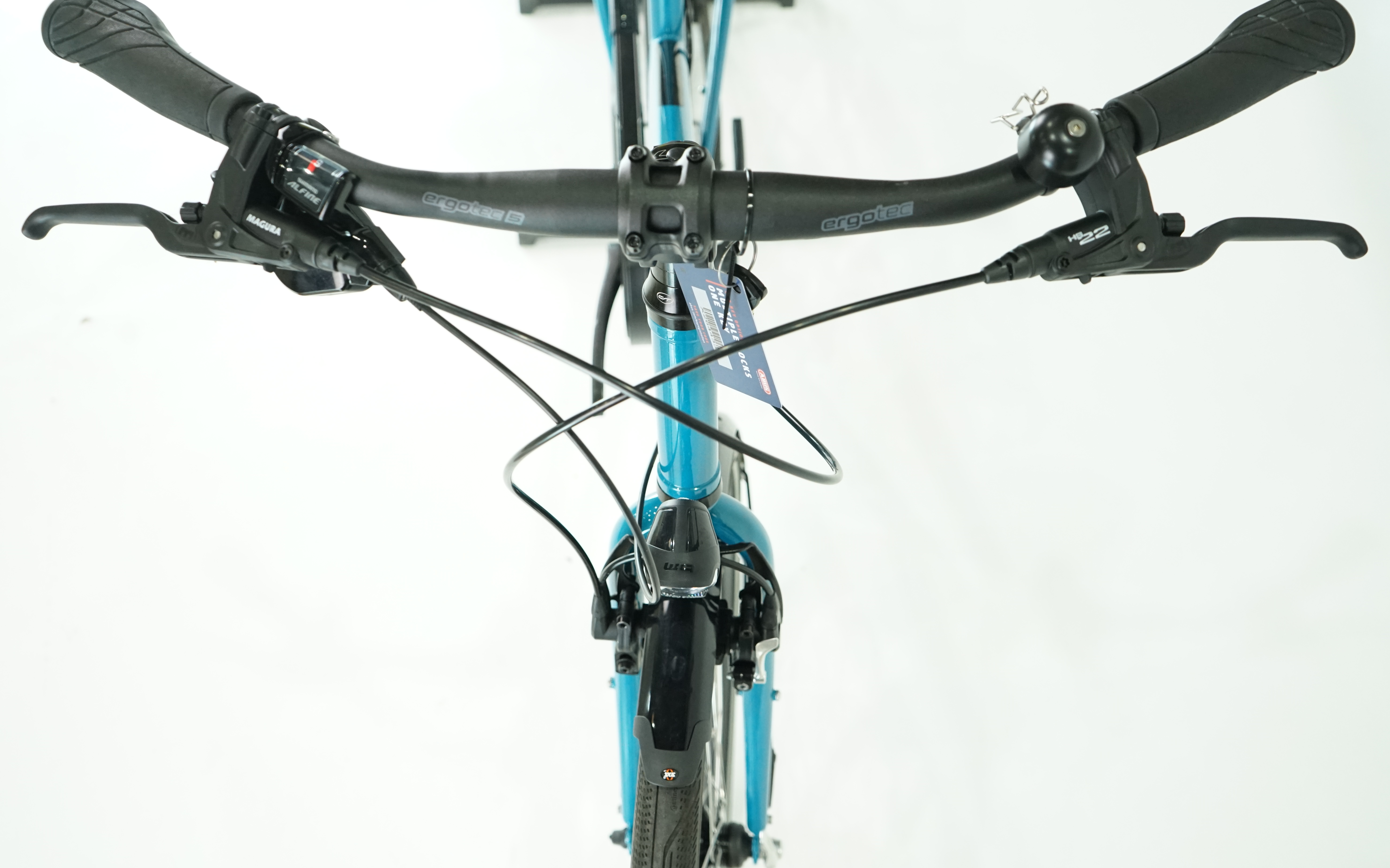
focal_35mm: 34
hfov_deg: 56.7
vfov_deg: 37.3
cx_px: 691
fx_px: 1288
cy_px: 449
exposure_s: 1/200
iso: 2500
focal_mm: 33
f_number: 5
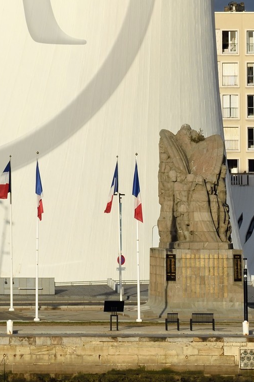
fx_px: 5373
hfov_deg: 2.7
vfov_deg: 4.1
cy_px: -48
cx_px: -77
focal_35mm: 507
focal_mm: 160
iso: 200
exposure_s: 1/320
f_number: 14
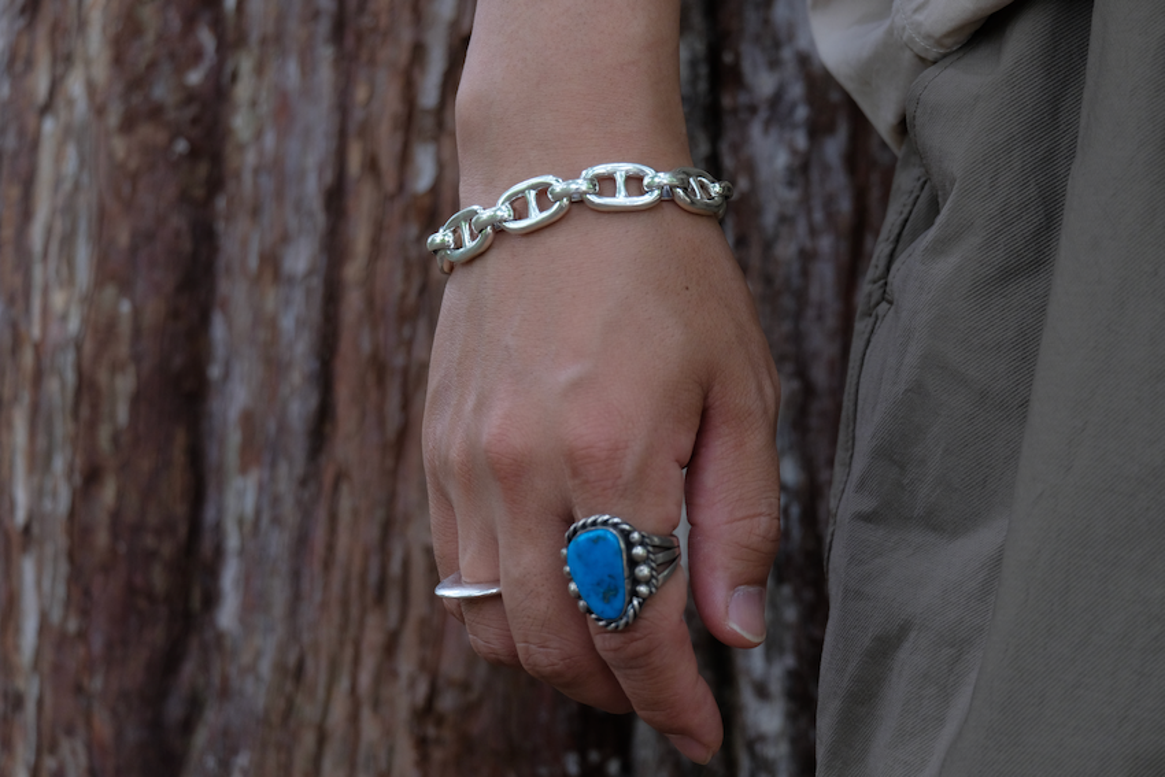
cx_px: 582
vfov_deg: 12.1
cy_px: 388
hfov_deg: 18.1
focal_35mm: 113
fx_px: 3657
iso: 800
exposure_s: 1/90
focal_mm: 75.4
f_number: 5
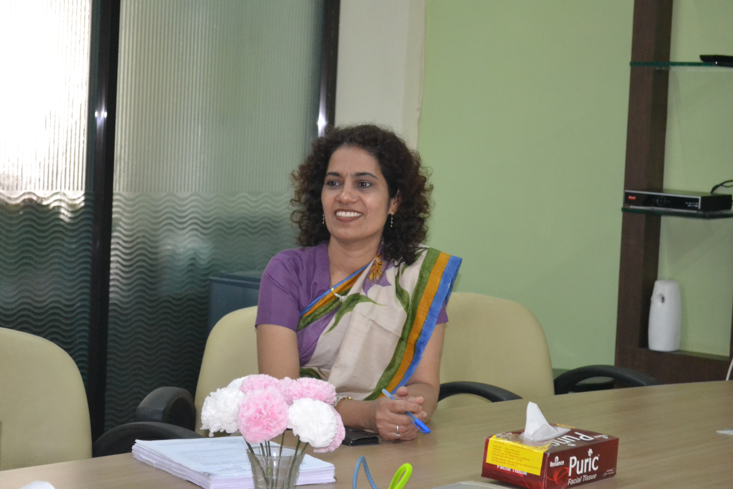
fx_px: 1680
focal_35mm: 82
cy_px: 244
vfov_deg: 16.6
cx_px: 366
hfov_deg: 24.6
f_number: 5.6
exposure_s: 1/60
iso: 2800
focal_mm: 55
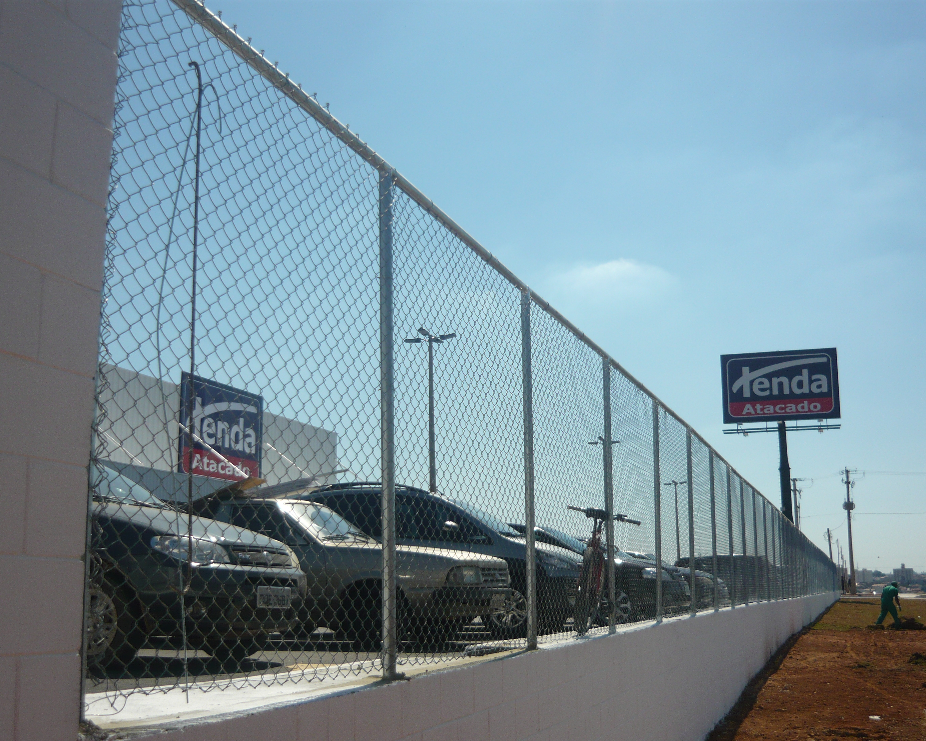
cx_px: 442
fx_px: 1042
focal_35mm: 38
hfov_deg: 47.9
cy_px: 375
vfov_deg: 39.2
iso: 100
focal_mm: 6
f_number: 8
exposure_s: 1/400
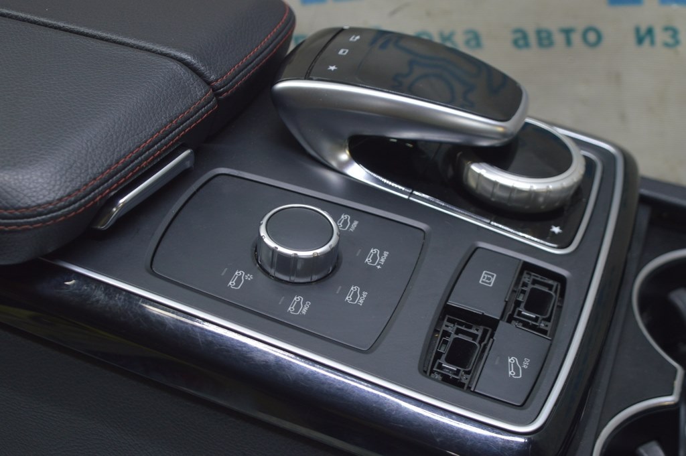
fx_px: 1314
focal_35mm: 69
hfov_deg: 29.3
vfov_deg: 19.7
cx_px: 343
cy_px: 228
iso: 400
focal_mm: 46
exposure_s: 1/20
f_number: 5.6
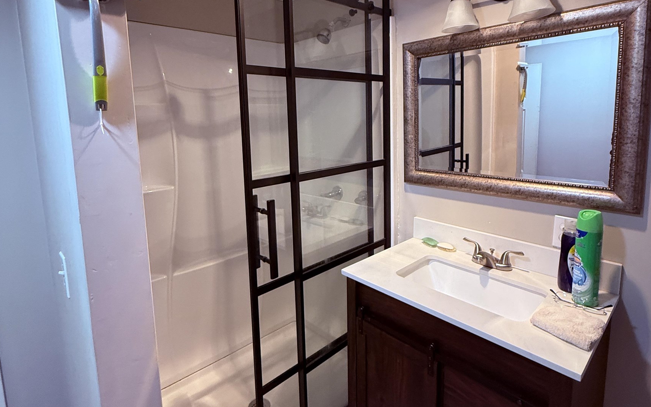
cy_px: 160
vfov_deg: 59.1
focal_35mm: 20
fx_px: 355
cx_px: 325
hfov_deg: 85.1
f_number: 2.2
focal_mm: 2.22
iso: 400
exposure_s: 1/60
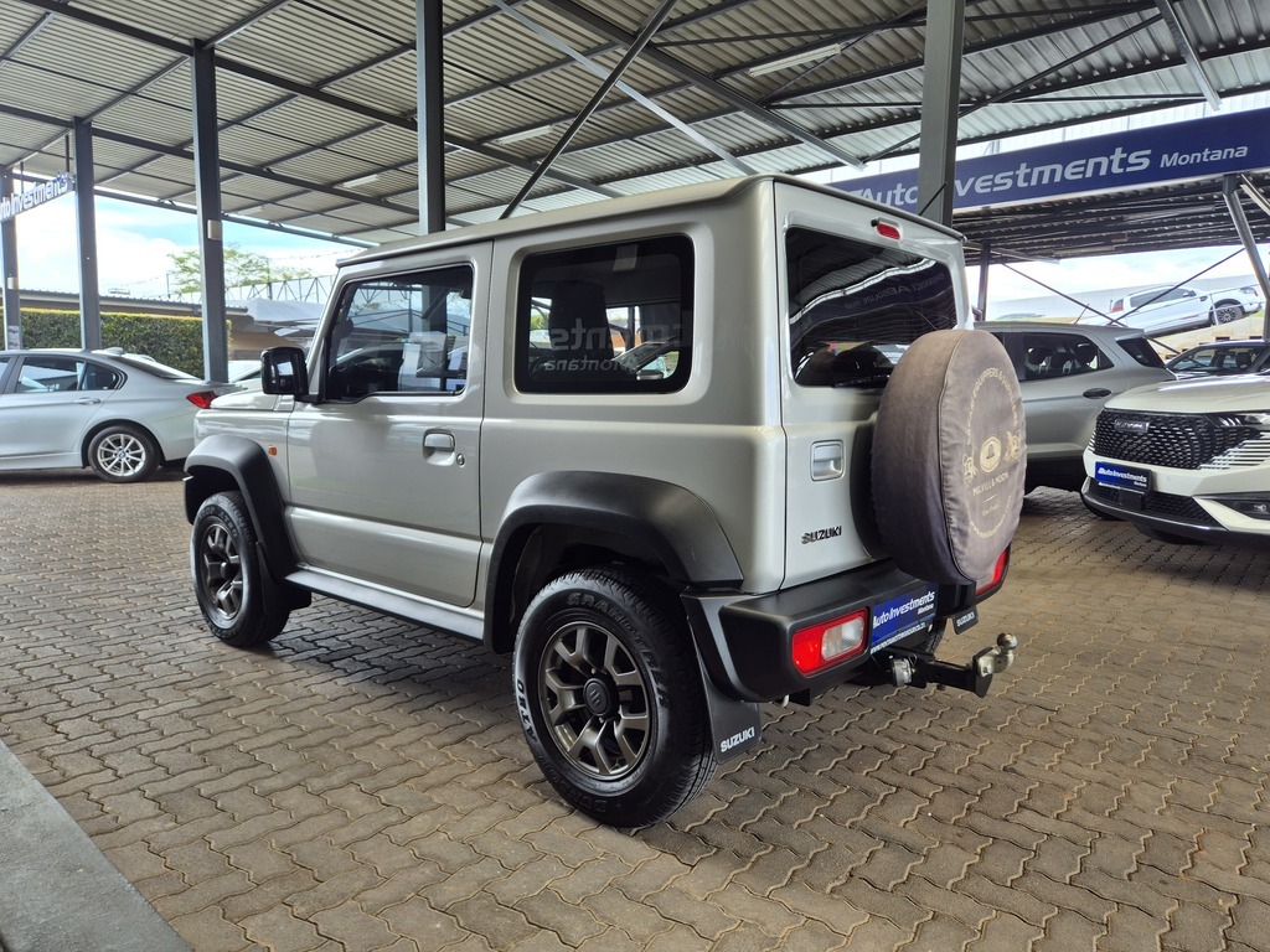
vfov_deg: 58.9
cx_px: 635
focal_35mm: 23
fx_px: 844
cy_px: 476
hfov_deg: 73.9
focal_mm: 5.4
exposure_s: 1/199
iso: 25
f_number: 1.8
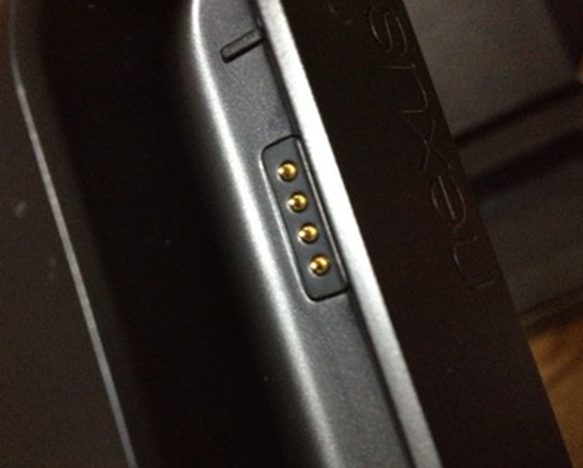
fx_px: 708
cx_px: 263
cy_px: 254
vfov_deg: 36.5
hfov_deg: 44.7
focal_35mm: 41
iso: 800
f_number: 2.4
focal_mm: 4.28
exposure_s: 1/15
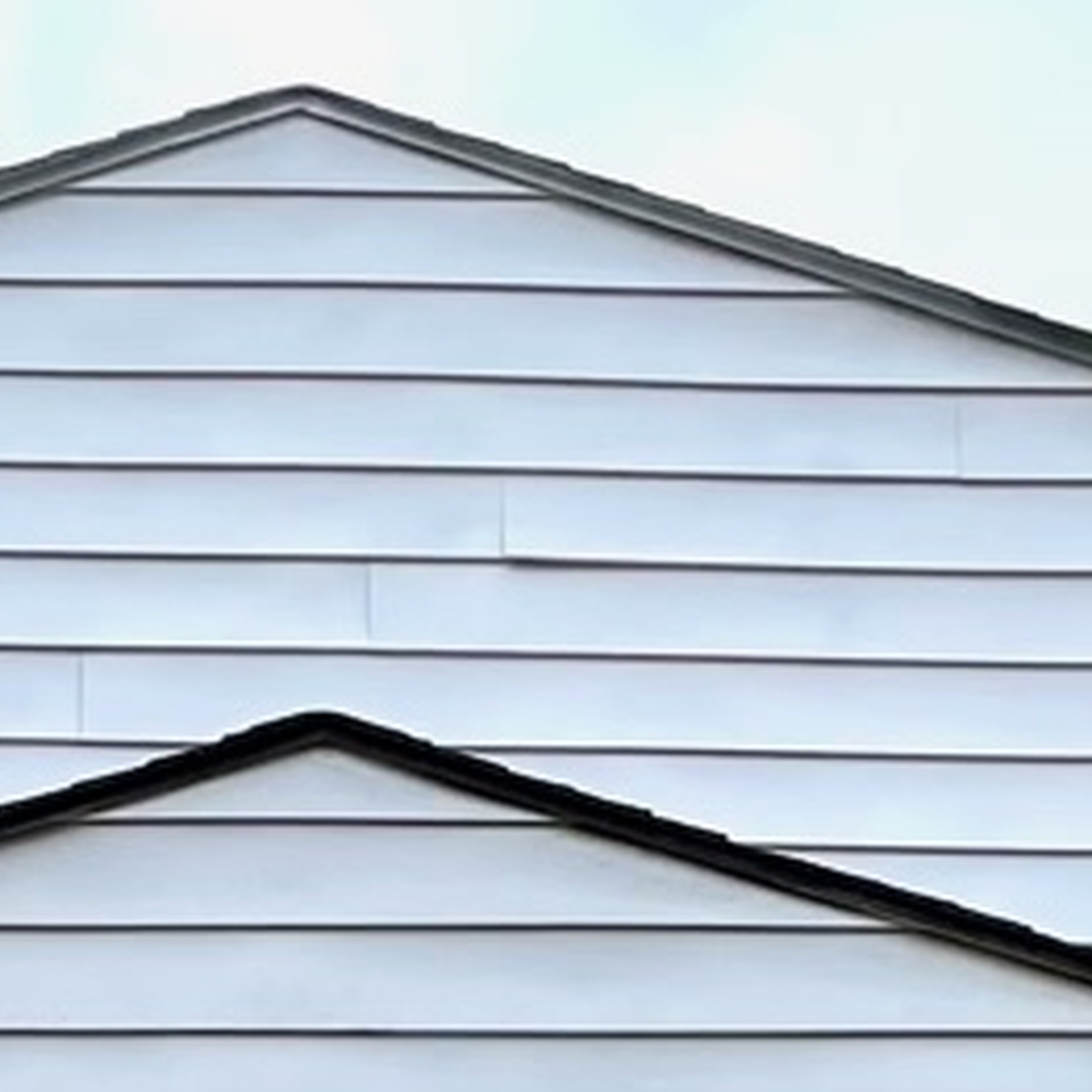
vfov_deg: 9.0
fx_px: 6317
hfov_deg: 9.9
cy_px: 2517
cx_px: 367
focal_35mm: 177
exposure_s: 1/1072
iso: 32
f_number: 1.6
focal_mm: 4.2
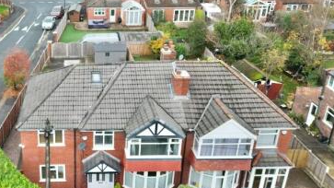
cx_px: 81
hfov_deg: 46.5
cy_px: 79
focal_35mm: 42
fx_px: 372
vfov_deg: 28.3
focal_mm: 6.72
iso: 200
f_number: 1.7
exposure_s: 1/200
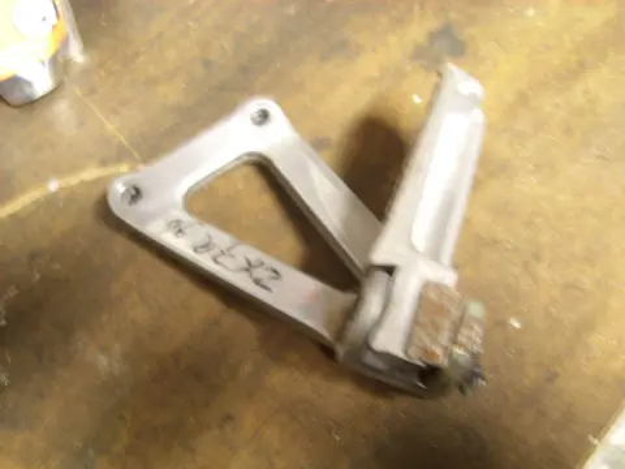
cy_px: 234
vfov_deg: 40.7
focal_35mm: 35
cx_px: 312
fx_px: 632
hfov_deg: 52.6
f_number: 2.8
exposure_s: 1
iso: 100
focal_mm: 5.8
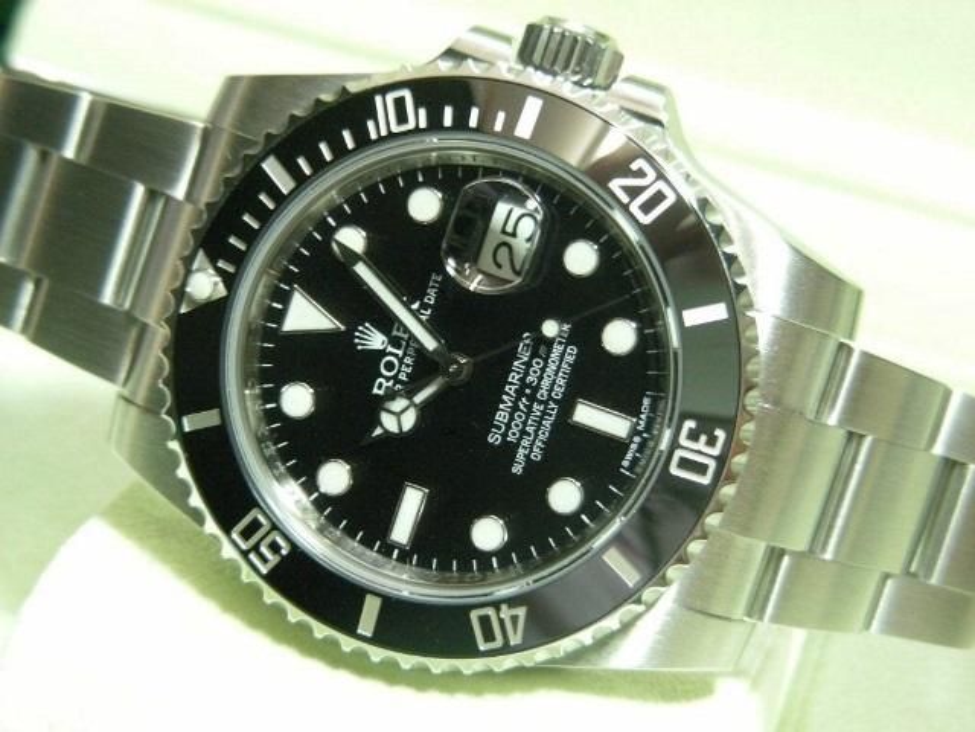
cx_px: 488
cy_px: 366
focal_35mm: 87
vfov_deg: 17.0
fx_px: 2450
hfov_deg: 22.5
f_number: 3.5
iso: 246
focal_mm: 14.6
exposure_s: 1/15
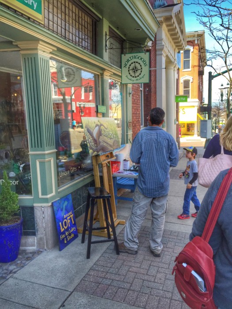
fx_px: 259
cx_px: 116
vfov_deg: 61.7
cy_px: 154
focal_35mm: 29
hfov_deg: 48.2
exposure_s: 1/501
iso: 32
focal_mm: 4.15
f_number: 2.2
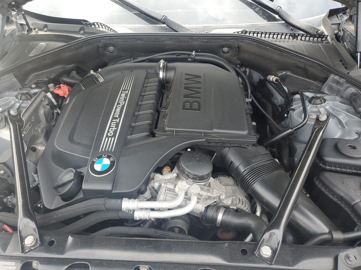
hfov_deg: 67.3
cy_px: 135
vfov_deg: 53.1
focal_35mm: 26
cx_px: 180
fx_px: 271
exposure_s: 1/294
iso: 50
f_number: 1.5
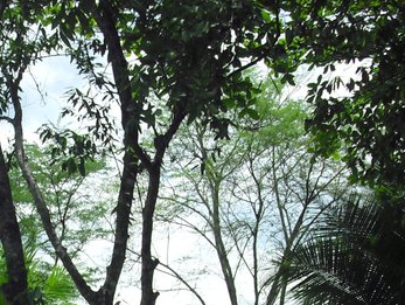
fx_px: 1312
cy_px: 360
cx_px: 68
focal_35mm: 112
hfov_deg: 17.4
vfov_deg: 12.9
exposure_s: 1/200
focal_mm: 6.2
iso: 100
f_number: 8
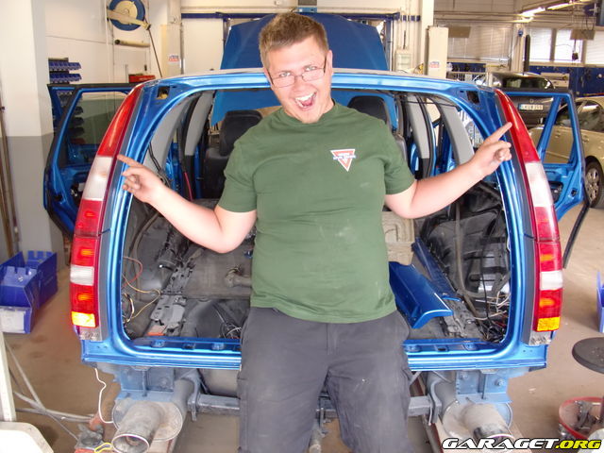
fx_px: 628
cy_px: 226
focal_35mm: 36
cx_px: 302
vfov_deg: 39.7
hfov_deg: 51.4
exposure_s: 1/60
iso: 200
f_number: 2.8
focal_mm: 6.3
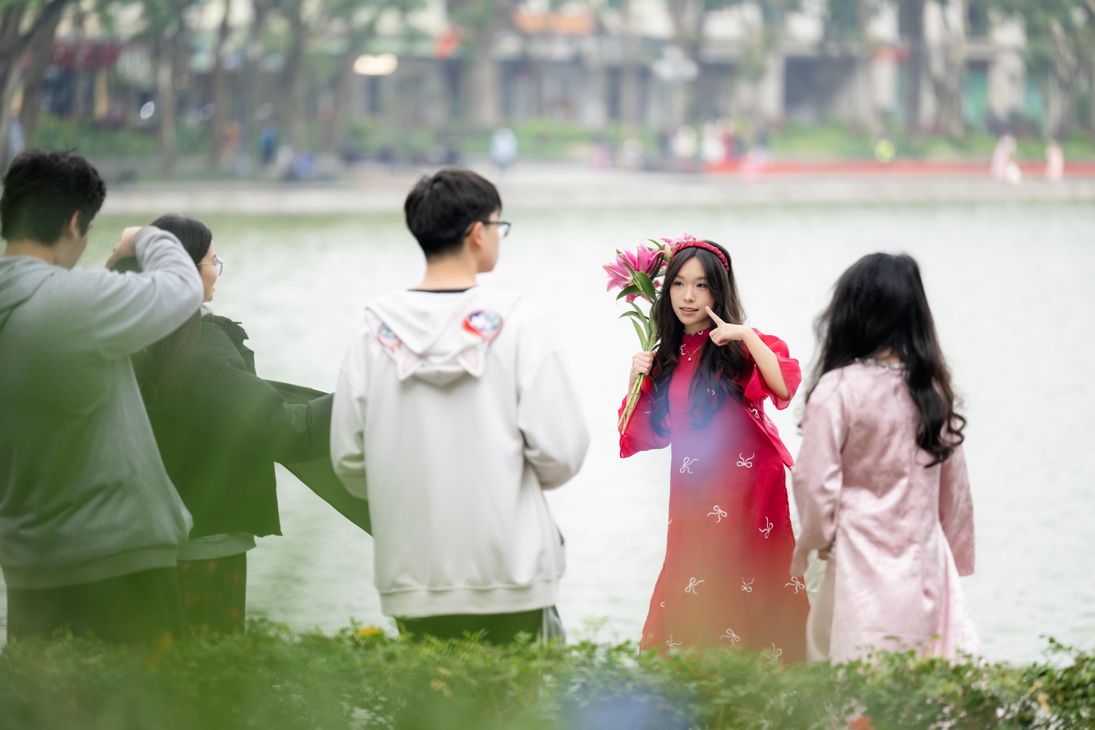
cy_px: 365
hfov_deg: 11.4
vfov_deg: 7.6
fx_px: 5474
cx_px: 548
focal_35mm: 180
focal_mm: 180
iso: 200
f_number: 2.8
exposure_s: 1/320
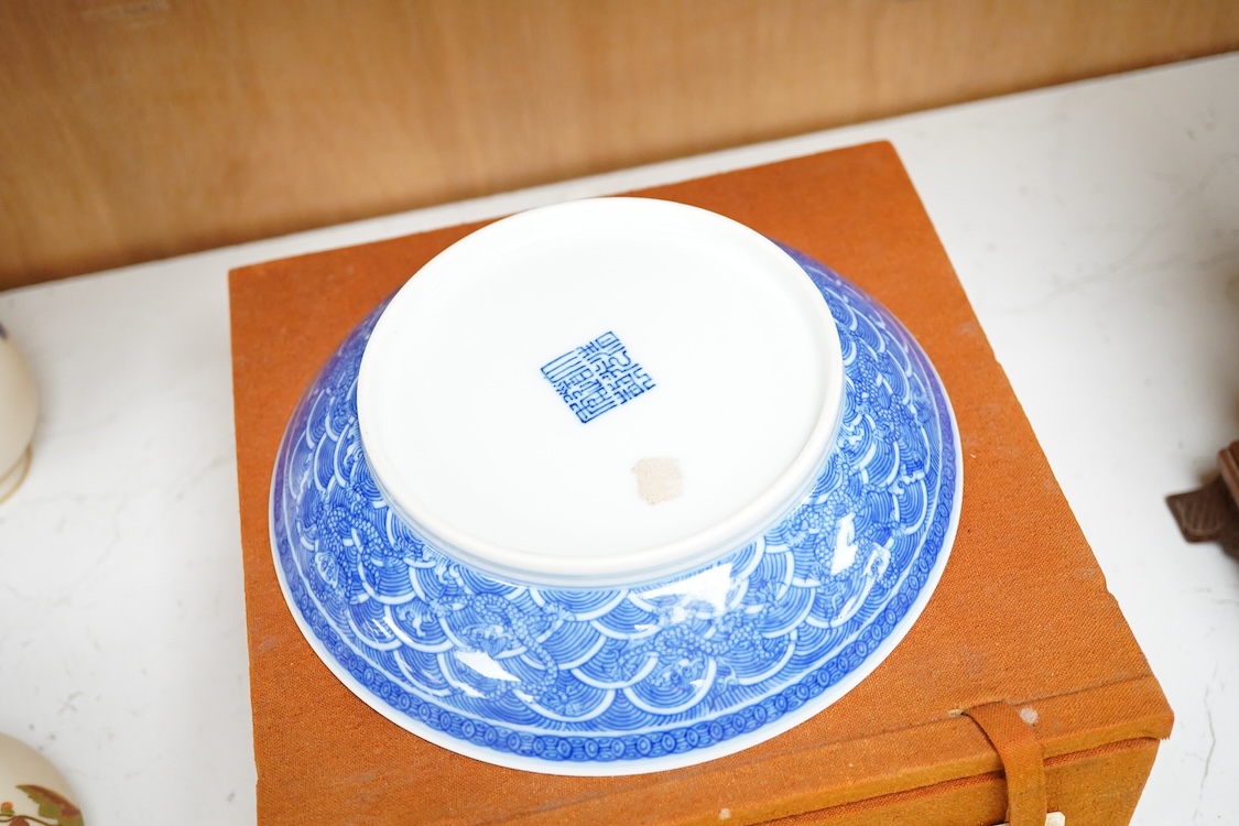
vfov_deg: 29.9
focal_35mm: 45
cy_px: 413
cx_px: 620
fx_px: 1549
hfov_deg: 43.6
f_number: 6.3
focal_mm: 30
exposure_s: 1/160
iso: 2500
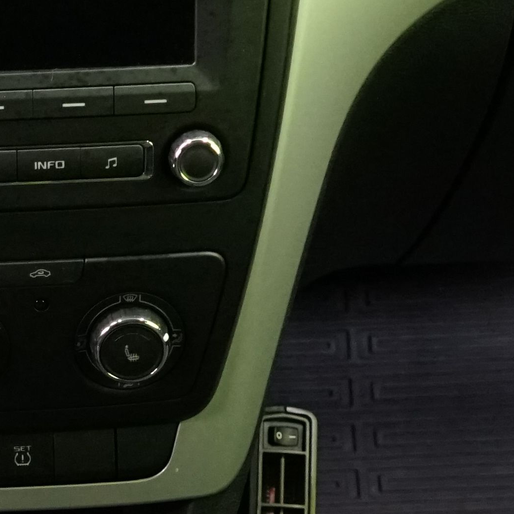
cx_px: -124
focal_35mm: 142
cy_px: 545
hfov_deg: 12.0
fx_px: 2386
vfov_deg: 12.1
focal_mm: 29
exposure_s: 1/20
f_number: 5
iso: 3200
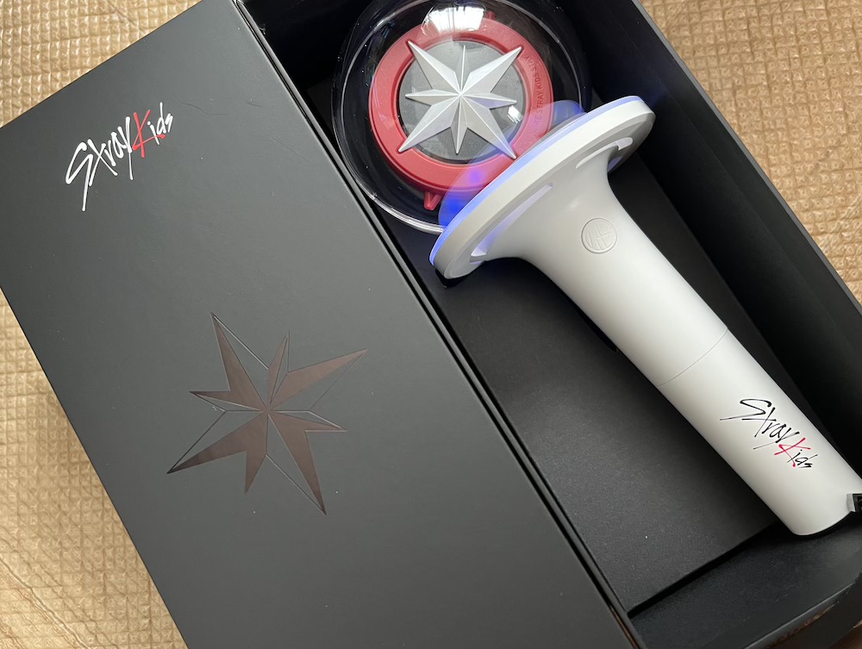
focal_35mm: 26
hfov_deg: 67.2
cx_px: 431
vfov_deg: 53.2
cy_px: 324
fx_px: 648
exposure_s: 1/60
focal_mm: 5.7
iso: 320
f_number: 1.5
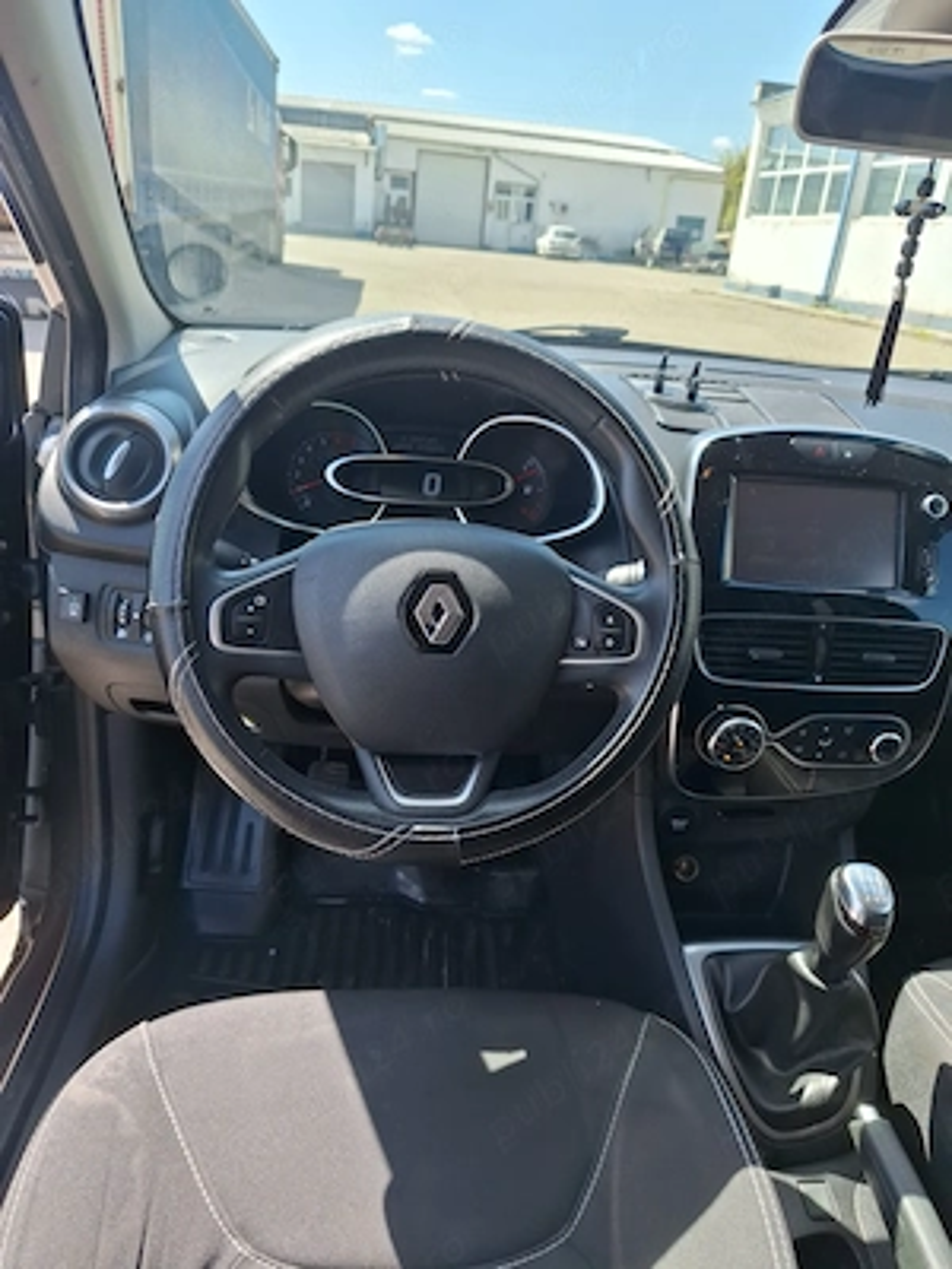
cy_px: 634
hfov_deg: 58.9
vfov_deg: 73.9
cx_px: 476
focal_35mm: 23
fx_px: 843
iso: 40
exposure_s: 1/382
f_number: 1.8
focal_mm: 5.54
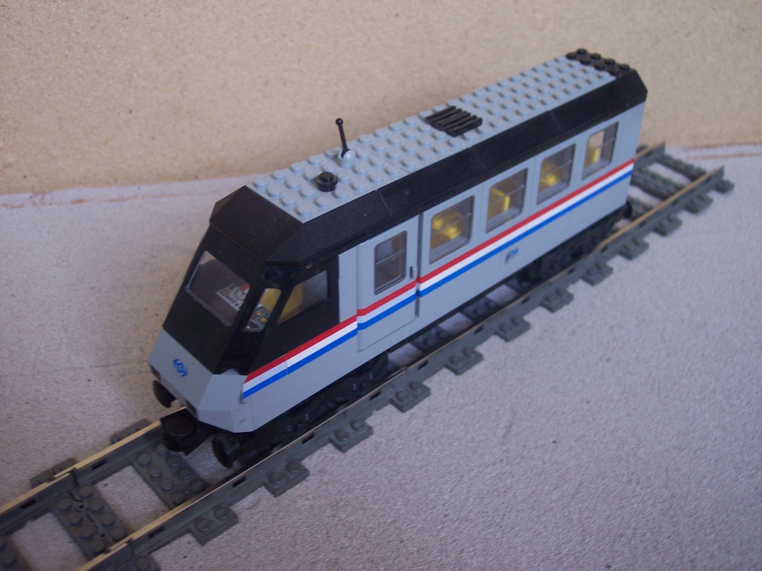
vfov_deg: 37.7
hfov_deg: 49.0
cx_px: 381
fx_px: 836
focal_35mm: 38
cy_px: 286
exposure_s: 1/30
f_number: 2.8
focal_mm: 8
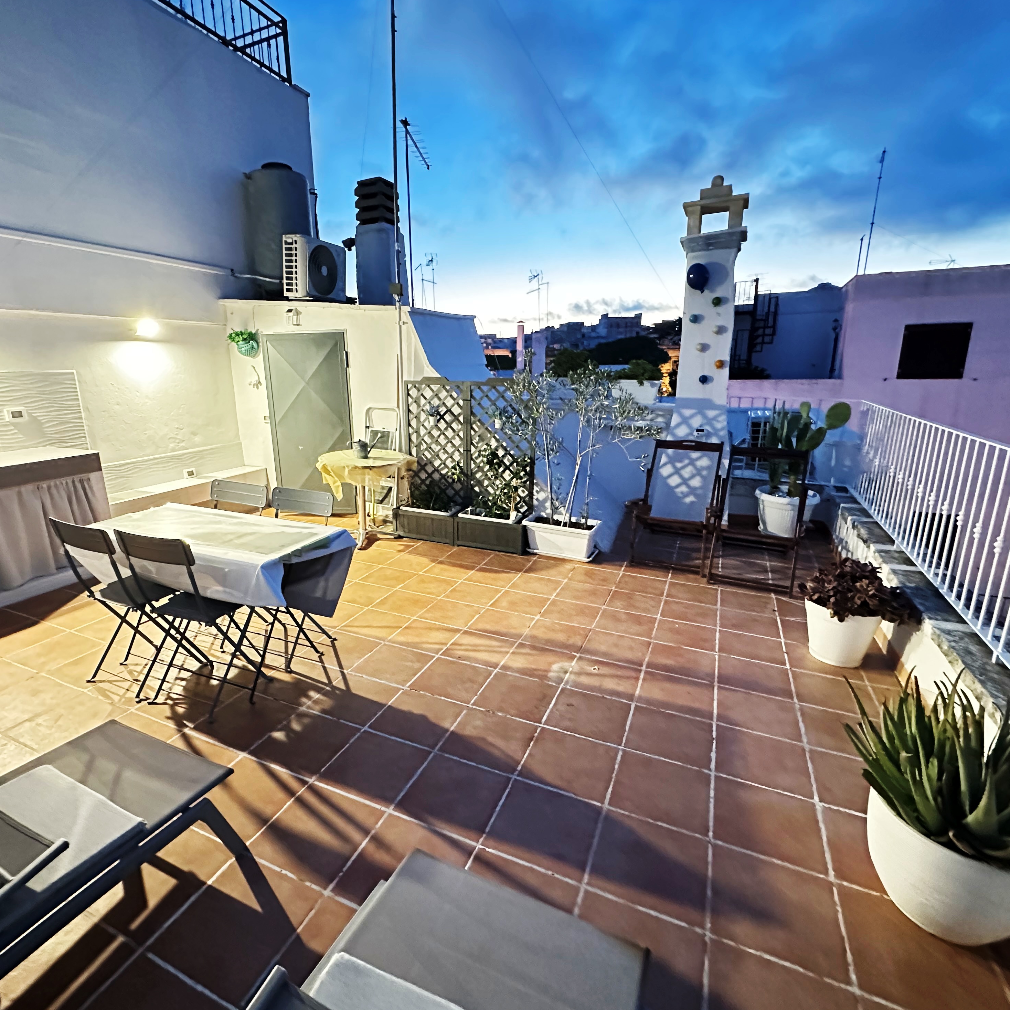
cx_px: 462
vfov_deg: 84.0
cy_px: 505
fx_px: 561
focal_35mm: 17
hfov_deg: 83.8
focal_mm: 2.22
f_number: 2.2
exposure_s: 1/34
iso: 1250
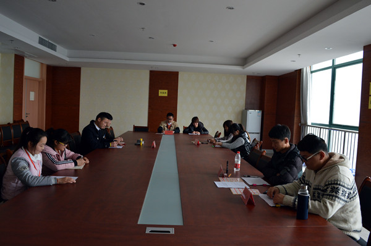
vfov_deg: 47.8
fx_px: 278
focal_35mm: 27
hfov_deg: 67.5
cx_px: 186
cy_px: 123
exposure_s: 1/100
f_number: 5
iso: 400
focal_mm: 18
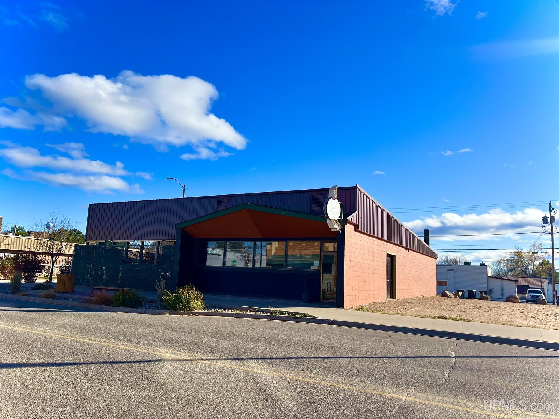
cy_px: 210
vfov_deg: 53.1
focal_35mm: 26
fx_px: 420
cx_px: 280
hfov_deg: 67.3
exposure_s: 1/4115
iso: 50
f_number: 1.5
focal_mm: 5.7
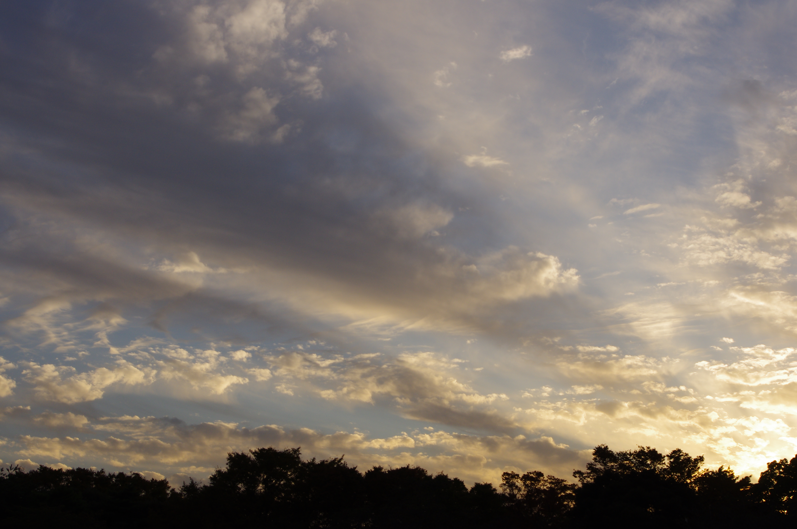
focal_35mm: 57
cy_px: 264
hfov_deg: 35.1
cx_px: 398
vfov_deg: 23.7
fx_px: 1260
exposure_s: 1/250
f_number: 11
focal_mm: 37.5
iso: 200
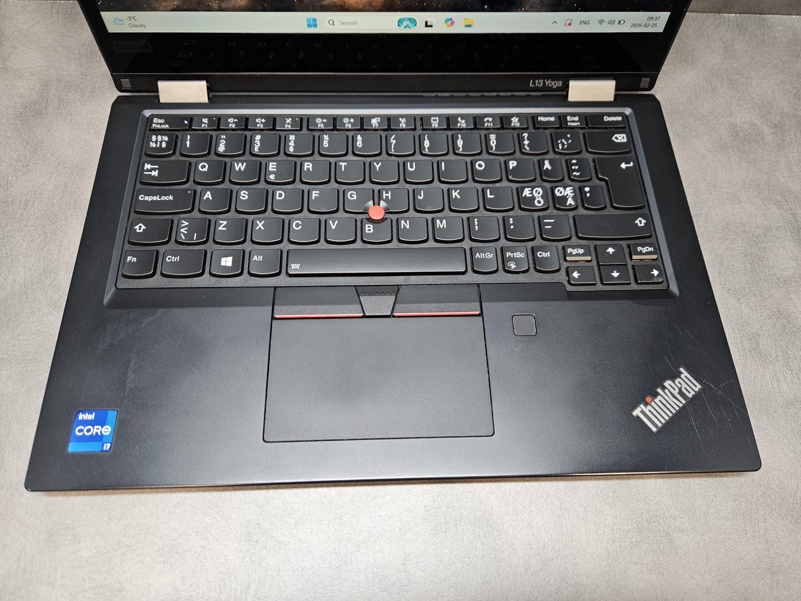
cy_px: 300
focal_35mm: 23
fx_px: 532
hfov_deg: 73.9
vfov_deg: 58.9
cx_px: 400
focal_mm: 5.4
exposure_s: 1/100
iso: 200
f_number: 1.8
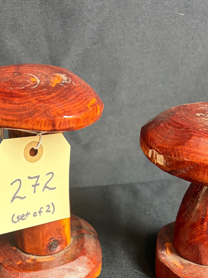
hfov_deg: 28.5
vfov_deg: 35.7
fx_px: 409
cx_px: 116
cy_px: 238
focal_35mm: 51
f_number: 1.6
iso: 500
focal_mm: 5.96
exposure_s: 1/40
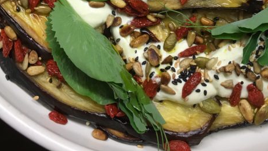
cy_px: -95
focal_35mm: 70
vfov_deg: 15.5
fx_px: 497
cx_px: 175
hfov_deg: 30.0
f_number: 2.2
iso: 40
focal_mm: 4.15
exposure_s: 1/33
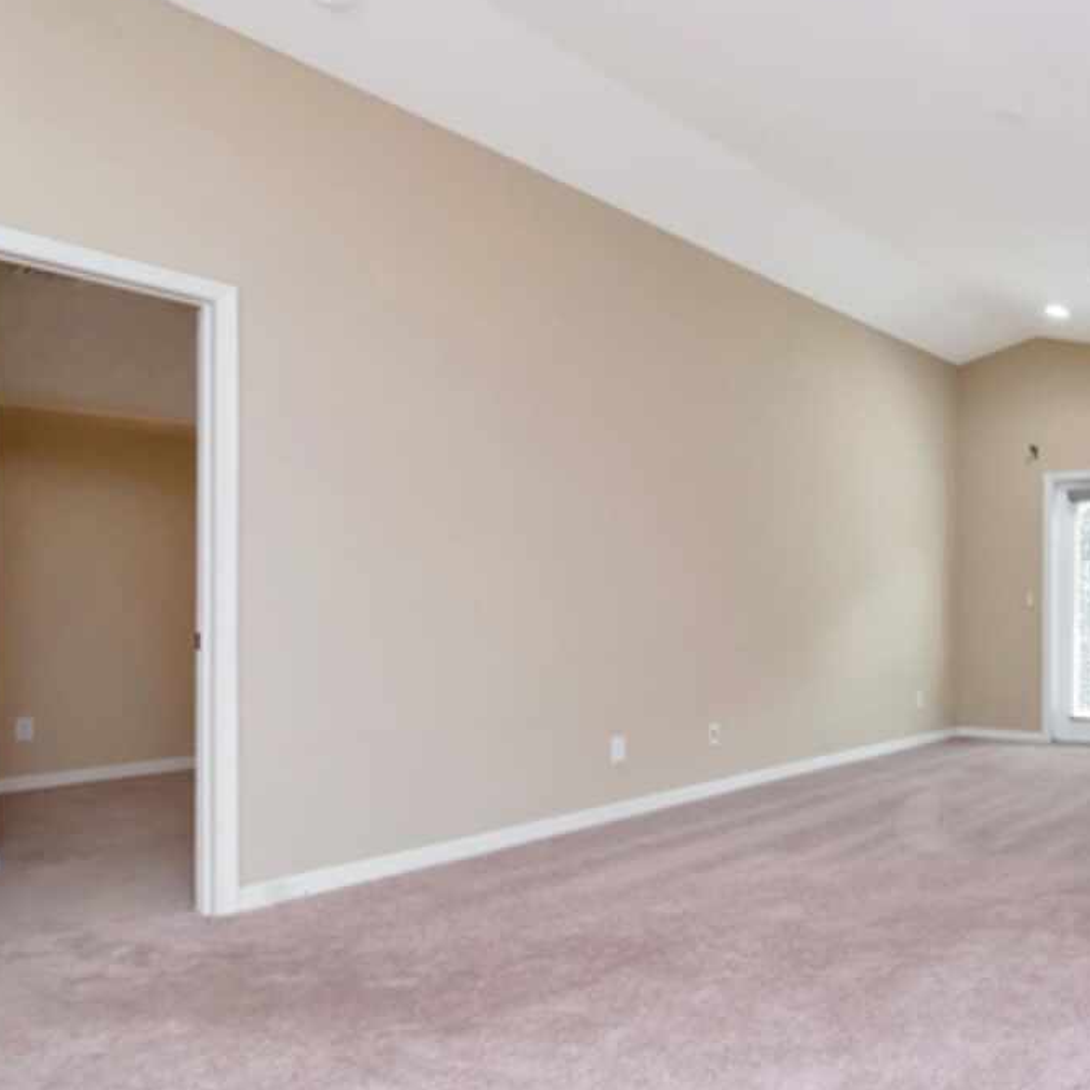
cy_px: 616
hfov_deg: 54.1
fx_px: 955
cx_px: 917
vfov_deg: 59.2
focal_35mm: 27
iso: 1000
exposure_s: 1/30
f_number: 10
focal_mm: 11
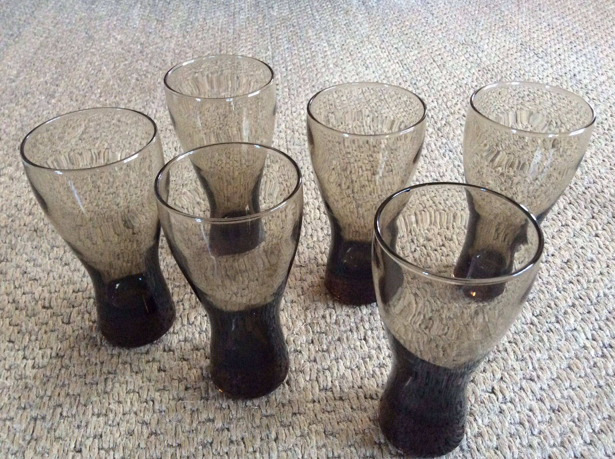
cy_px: 231
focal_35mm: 33
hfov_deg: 55.4
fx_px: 585
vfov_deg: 42.8
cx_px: 313
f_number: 2.4
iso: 320
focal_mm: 3.3
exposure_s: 1/20
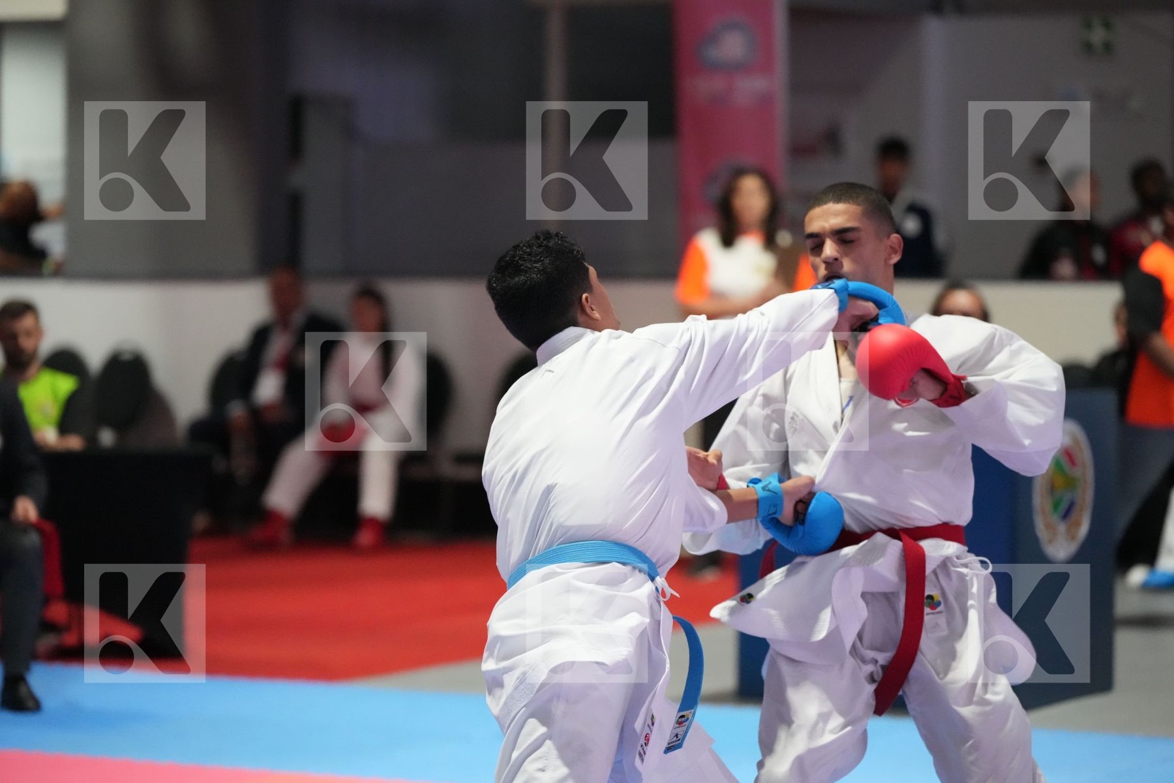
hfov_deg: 15.2
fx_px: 4402
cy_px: 392
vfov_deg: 10.2
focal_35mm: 135
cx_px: 587
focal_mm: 135
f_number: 2.8
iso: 10000
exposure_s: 1/800
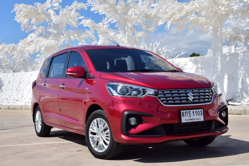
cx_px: 129
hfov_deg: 39.6
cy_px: 84
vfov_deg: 27.1
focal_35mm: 50
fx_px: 346
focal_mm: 32
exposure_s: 1/640
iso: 400
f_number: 13
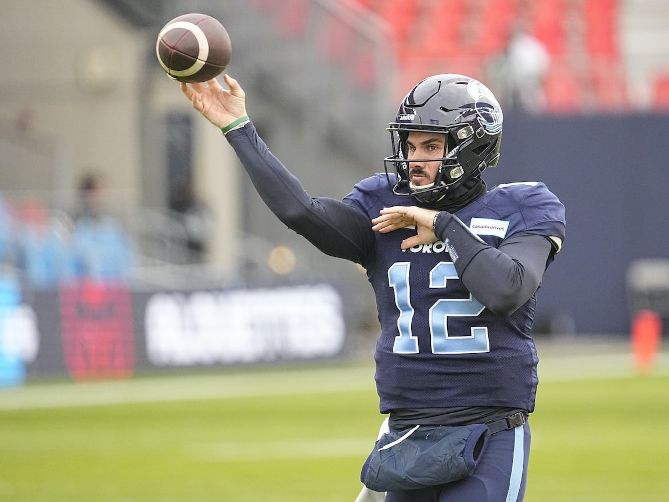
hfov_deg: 3.0
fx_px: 12581
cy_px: 251
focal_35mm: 651
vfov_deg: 2.3
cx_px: 351
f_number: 6.3
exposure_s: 1/2000
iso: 5000
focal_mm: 600
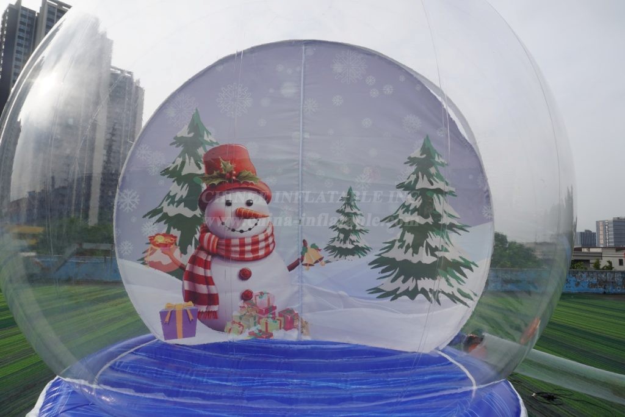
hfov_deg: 73.7
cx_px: 312
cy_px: 208
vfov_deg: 53.1
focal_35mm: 24
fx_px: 417
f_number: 8
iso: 100
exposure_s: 1/200
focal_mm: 16
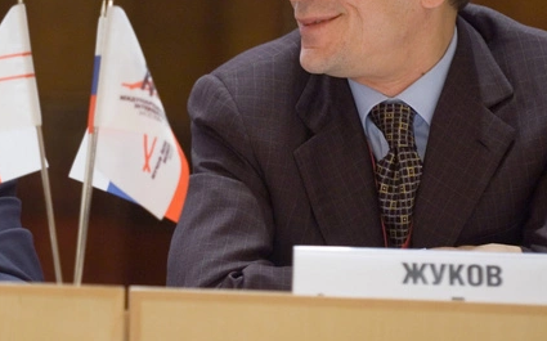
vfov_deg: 3.7
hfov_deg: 6.0
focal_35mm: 353
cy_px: 56
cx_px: 153
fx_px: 5259
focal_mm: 140
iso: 640
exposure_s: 1/80
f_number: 2.8
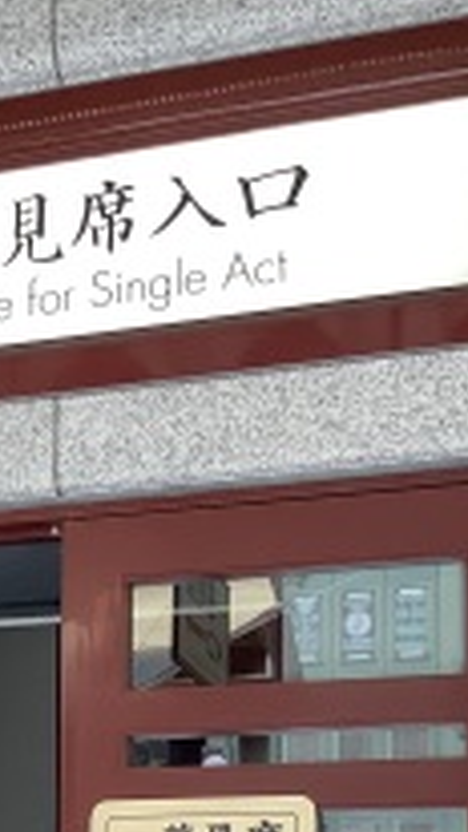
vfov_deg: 24.8
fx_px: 1808
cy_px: 808
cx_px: -115
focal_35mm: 82
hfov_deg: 14.2
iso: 80
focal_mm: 3.3
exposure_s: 1/120
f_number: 2.4
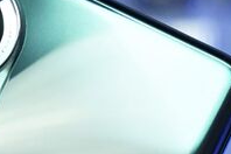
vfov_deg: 5.9
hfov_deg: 8.8
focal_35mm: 233
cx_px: -13
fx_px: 1495
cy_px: 174
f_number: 6.3
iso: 2500
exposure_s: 1/160
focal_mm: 48
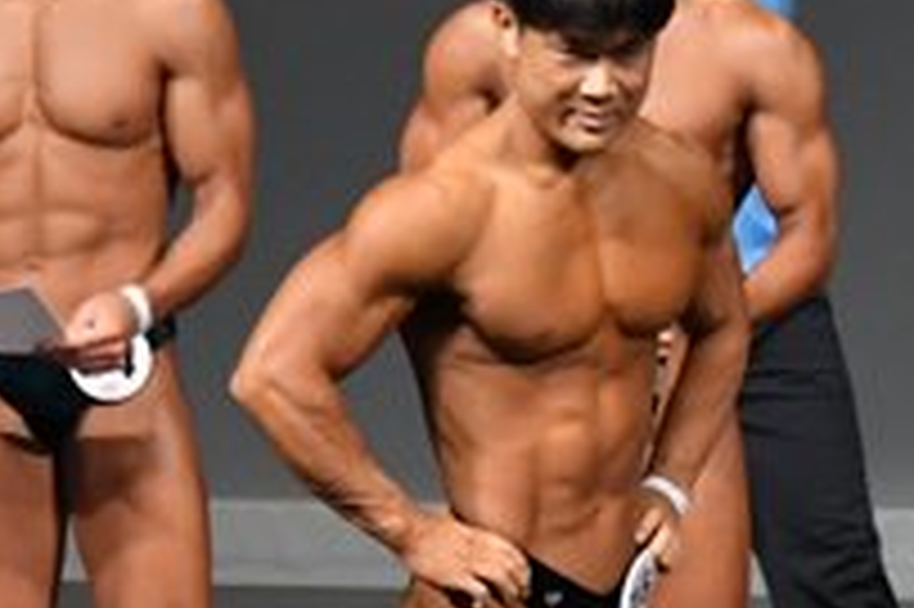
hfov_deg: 2.2
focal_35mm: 918
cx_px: 1191
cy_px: 703
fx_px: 23288
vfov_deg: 1.5
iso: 4000
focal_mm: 160
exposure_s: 1/400
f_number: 5.6
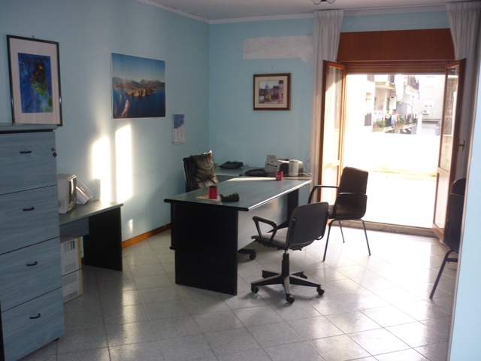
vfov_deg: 42.9
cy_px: 180
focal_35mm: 33
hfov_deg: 55.4
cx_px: 240
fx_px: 459
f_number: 2.8
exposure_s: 1/30
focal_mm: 5.5
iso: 125
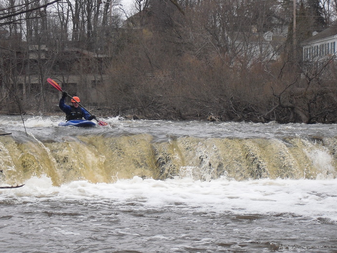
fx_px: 993
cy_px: 143
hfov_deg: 19.2
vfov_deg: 14.5
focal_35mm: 102
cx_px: 149
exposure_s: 1/400
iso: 200
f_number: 5.1
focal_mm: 15.7
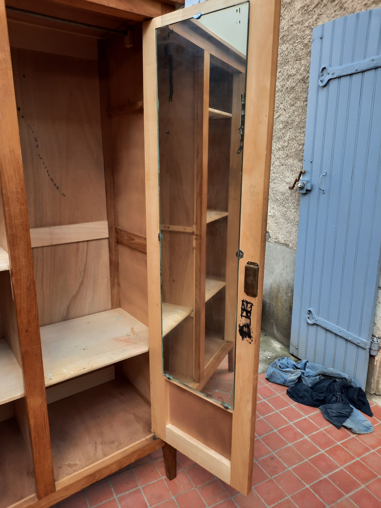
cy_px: 254
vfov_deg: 69.4
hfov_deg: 54.9
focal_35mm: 25
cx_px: 190
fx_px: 367
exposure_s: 1/107
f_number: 2
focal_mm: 4.6
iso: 32
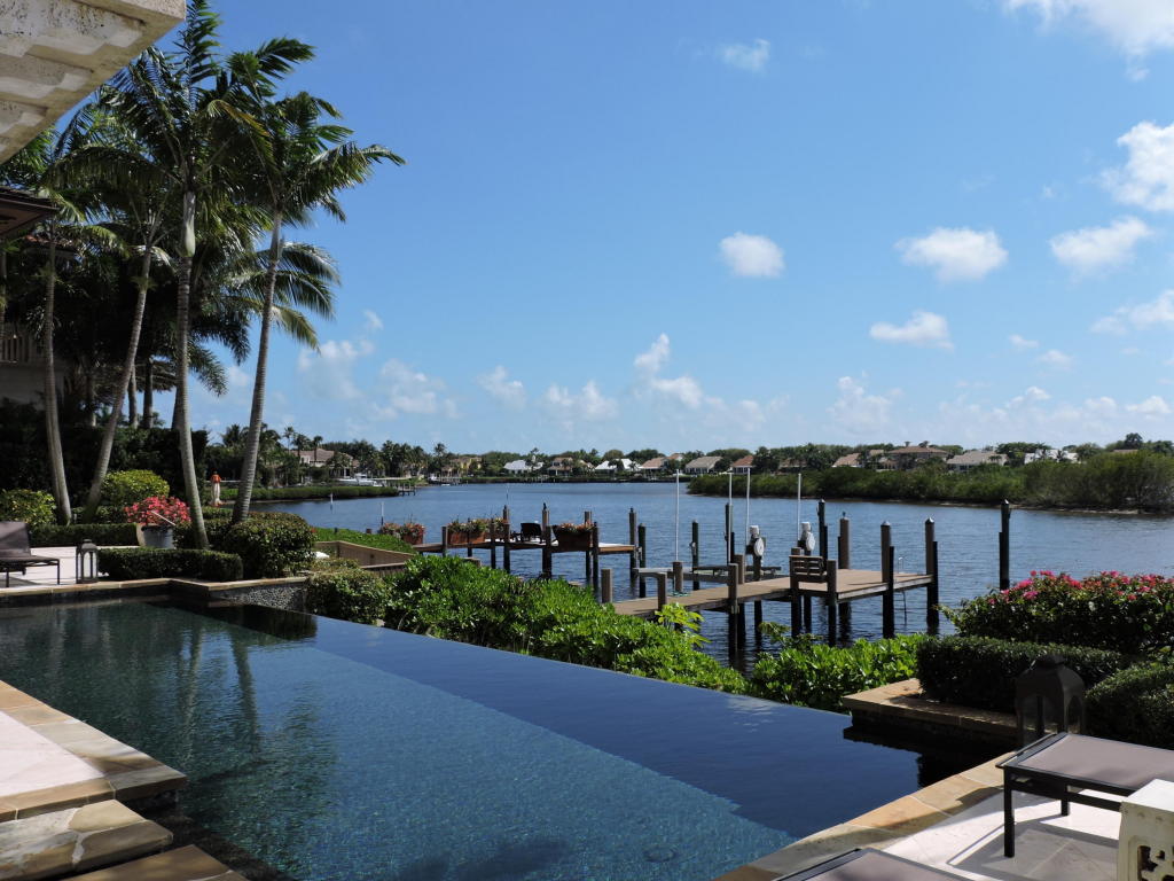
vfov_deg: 46.8
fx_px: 1017
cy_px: 440
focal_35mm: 30
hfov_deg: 60.0
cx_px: 587
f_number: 3.9
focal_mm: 5.4
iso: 100
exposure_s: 1/1250
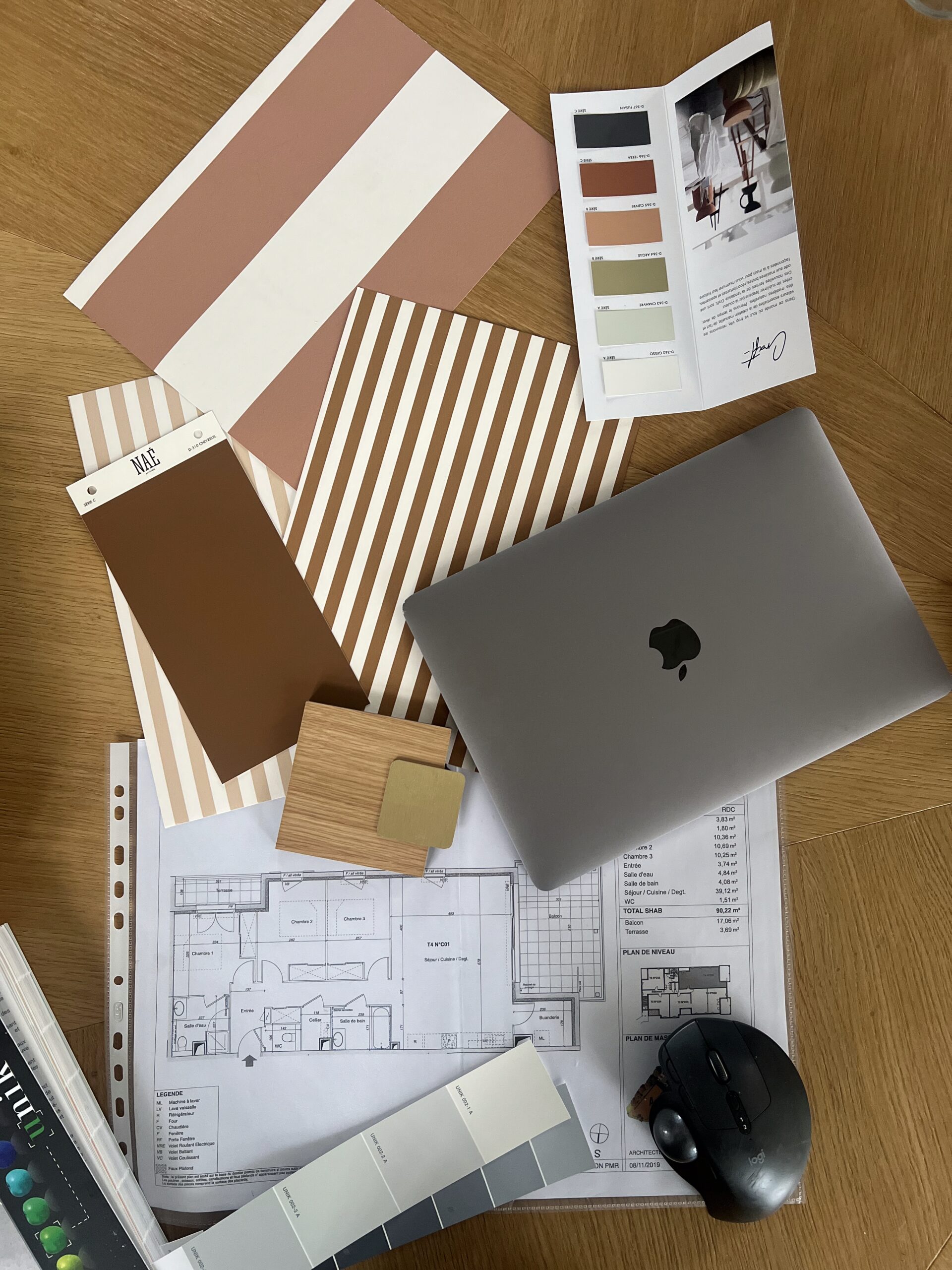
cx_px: 476
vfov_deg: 67.3
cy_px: 635
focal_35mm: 26
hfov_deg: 53.1
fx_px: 953
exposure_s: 1/60
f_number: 1.5
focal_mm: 5.7
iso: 200
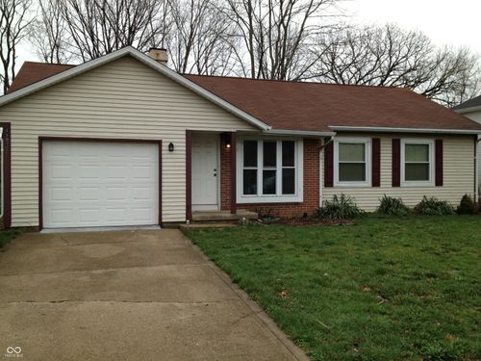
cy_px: 180
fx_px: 486
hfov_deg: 52.6
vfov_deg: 40.7
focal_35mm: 35
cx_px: 240
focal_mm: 4.28
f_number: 2.4
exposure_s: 1/456
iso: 50
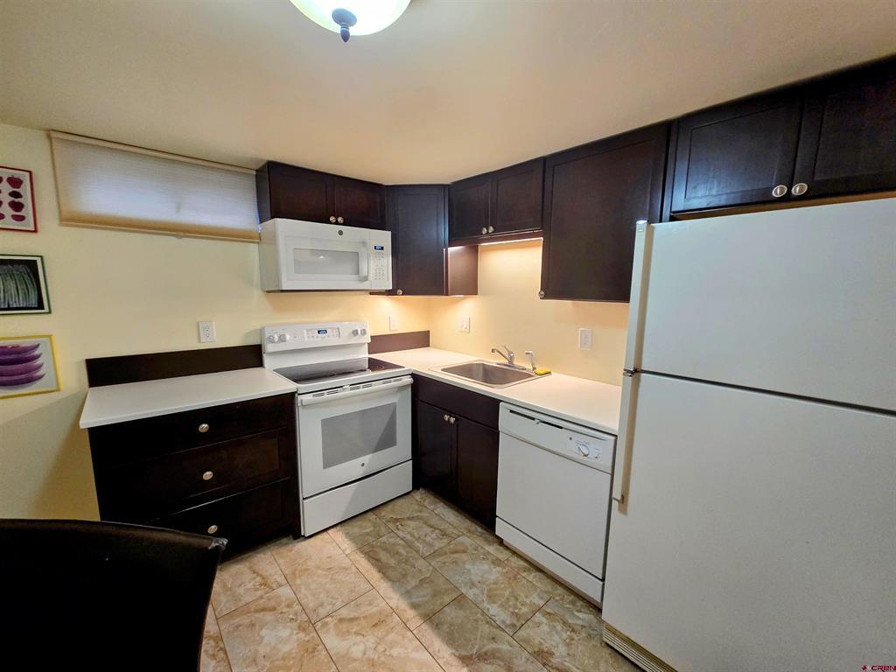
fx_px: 336
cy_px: 336
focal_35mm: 13
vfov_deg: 89.9
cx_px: 448
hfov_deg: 106.2
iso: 160
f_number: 2.2
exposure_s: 1/60
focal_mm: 2.2
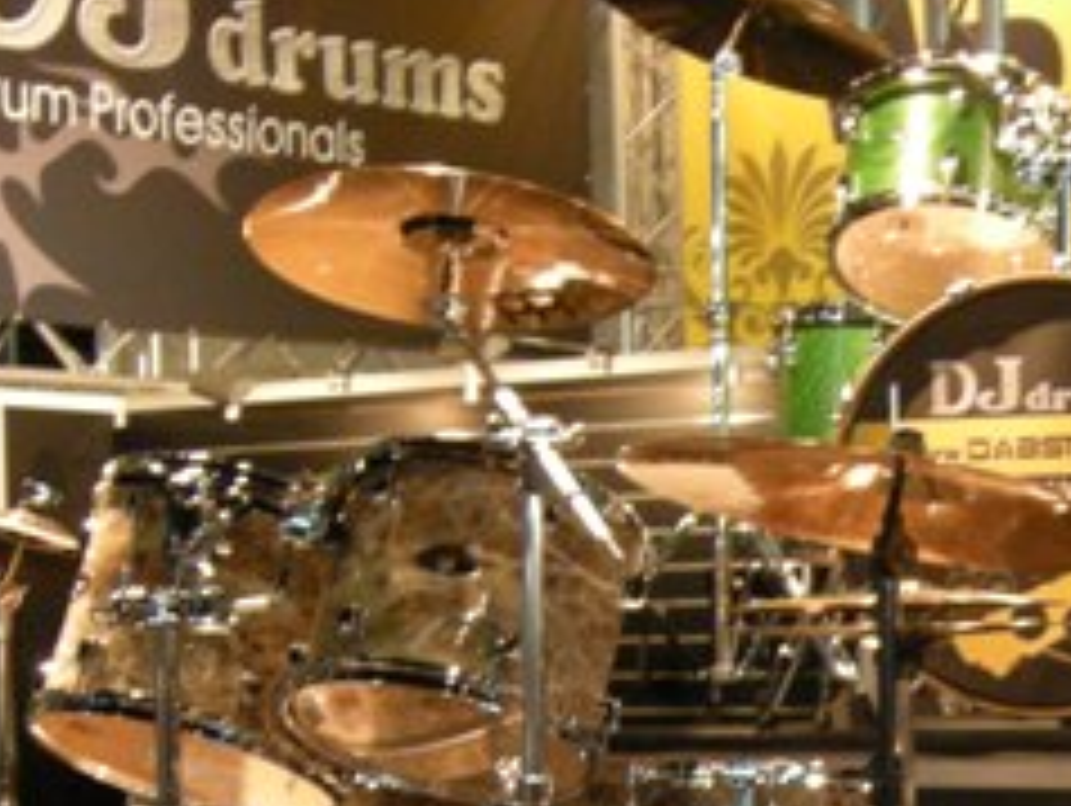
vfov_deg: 12.0
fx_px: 3747
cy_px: 932
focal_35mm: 121
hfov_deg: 15.9
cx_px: 1125
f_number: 3.5
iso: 235
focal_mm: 7.5
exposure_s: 1/52.4
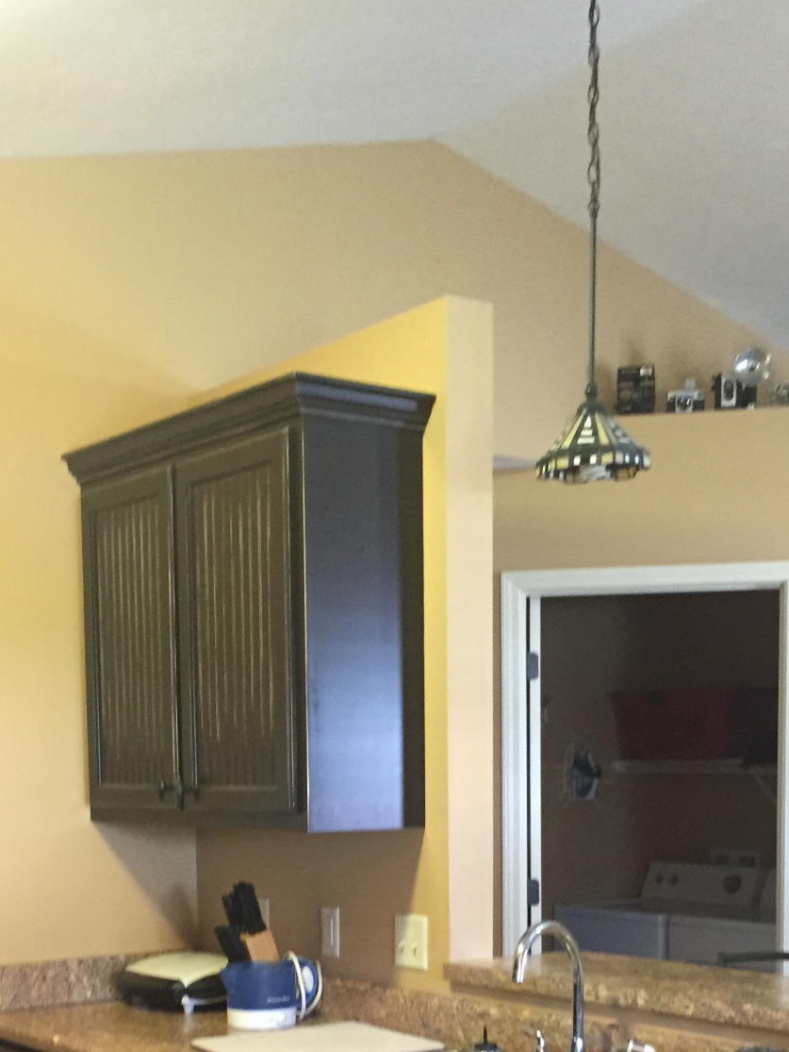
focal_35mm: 52
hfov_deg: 28.0
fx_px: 1579
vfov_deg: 35.2
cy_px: 894
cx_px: 415
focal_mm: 4.15
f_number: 2.2
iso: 250
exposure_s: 1/17
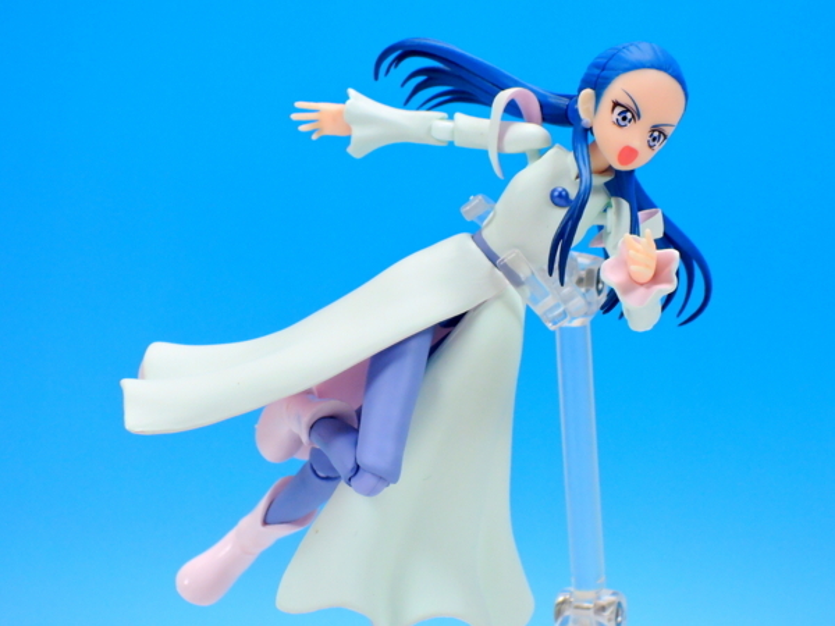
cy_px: 313
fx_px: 2533
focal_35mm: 105
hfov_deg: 18.7
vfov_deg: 14.1
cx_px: 418
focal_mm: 22.4
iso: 640
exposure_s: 1/15
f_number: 6.5
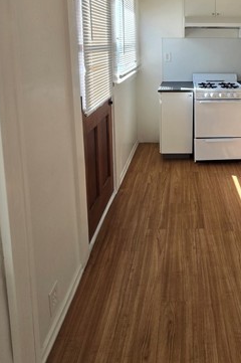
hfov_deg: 49.9
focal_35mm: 24
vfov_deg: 67.2
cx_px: 193
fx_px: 241
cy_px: 74
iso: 50
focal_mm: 2.2
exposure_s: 1/167
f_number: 2.2
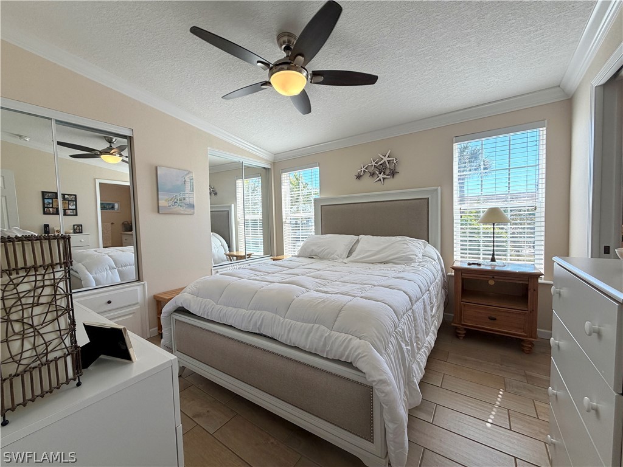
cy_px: 234
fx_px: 252
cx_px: 312
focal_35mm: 14
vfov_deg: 85.7
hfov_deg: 102.1
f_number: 2.2
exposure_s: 1/223
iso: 40
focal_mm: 2.22
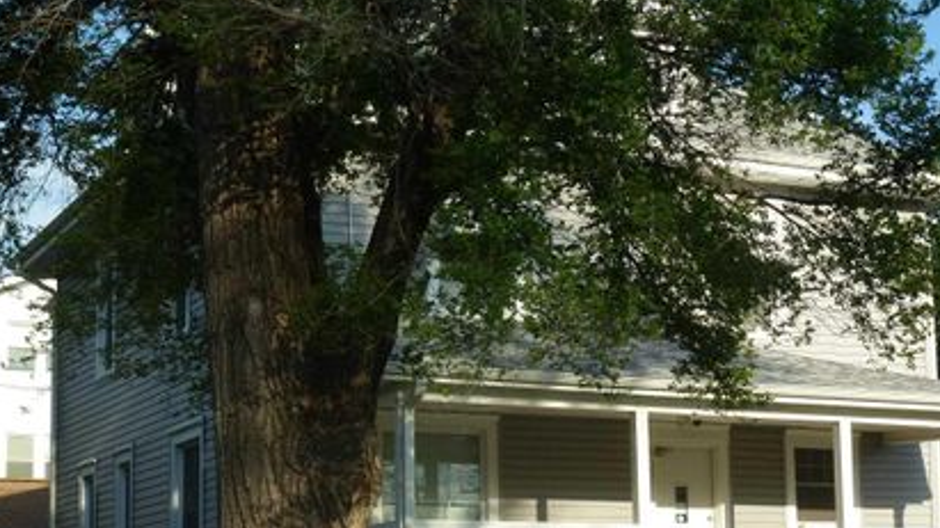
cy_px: 413
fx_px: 1719
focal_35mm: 69
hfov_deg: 30.5
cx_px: 547
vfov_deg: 17.3
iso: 100
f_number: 4.3
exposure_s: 1/500
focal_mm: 9.4
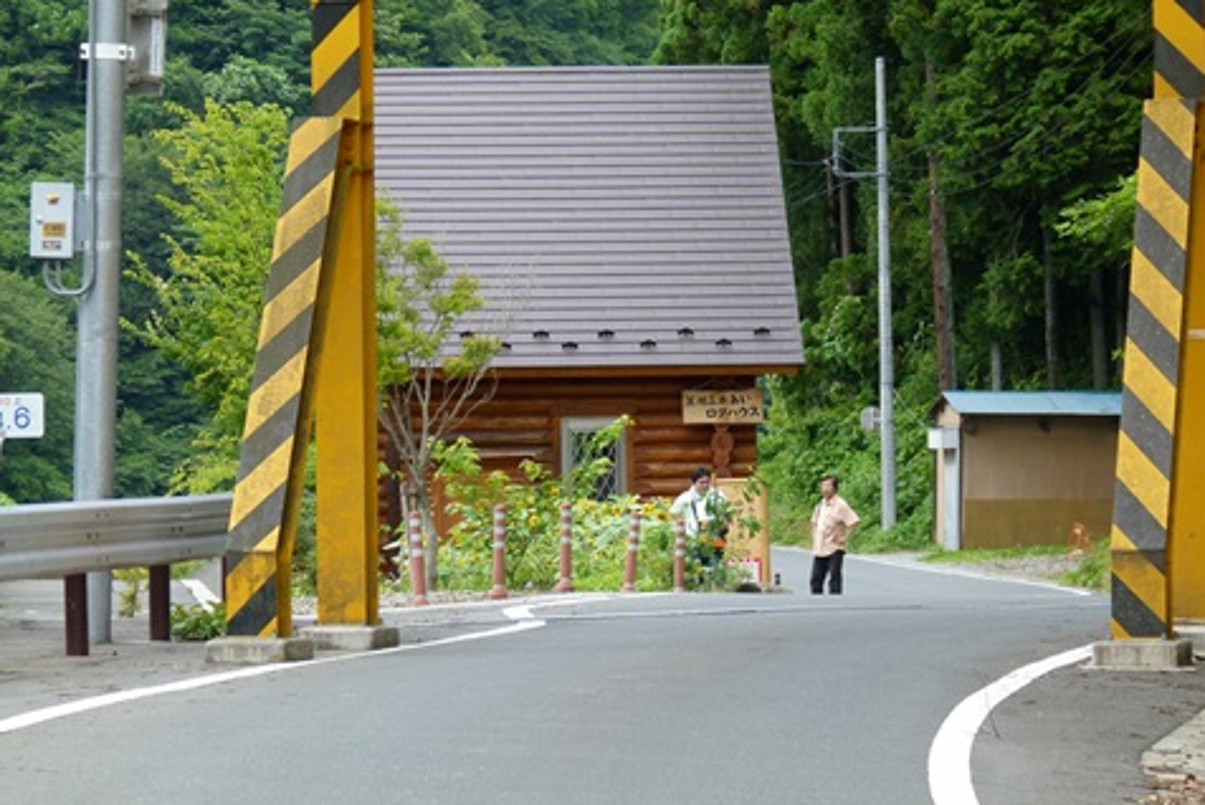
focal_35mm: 175
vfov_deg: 7.9
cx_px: 605
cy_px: 352
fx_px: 5861
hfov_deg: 11.7
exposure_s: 1/160
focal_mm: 30
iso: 100
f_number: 4
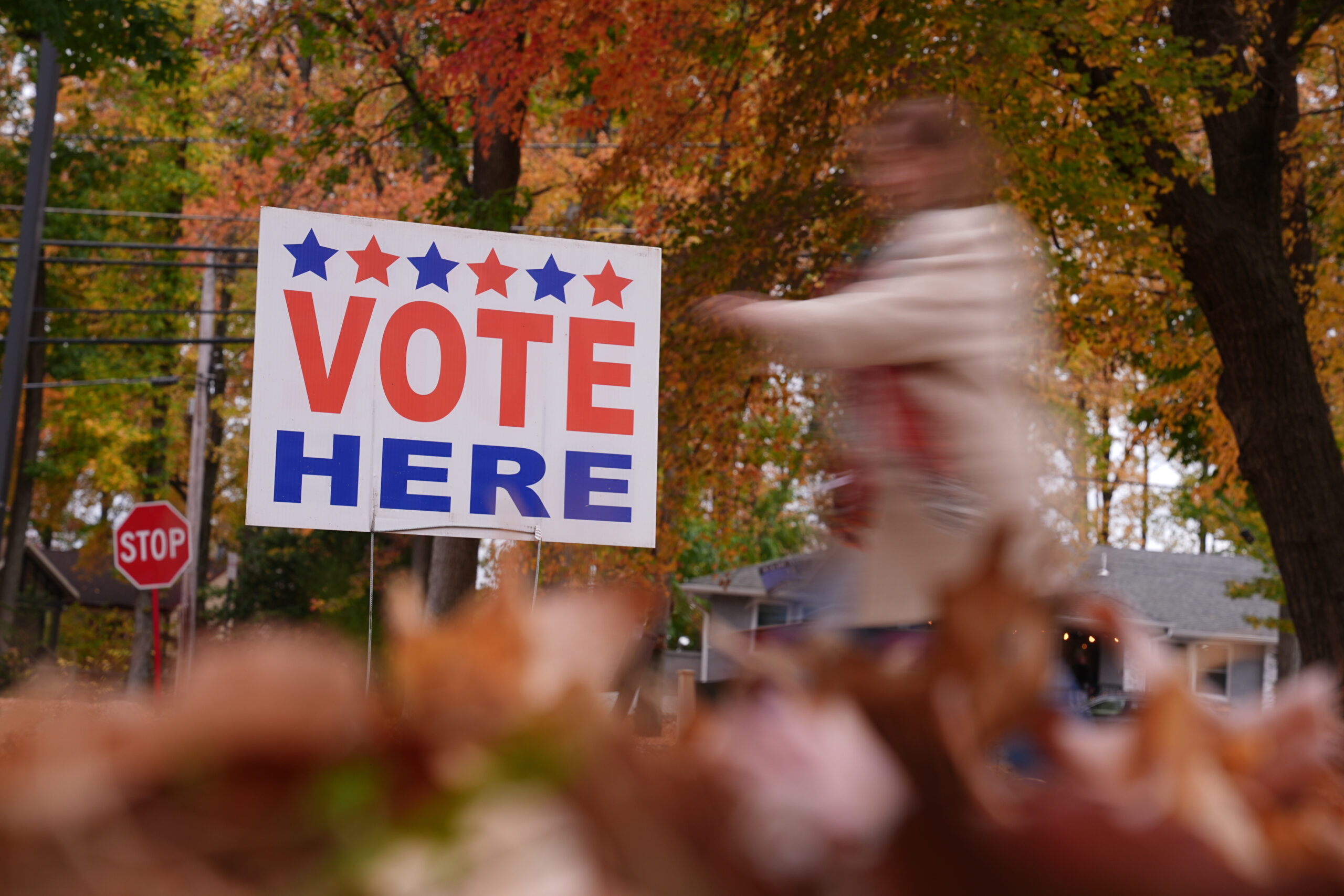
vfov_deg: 20.3
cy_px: 448
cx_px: 672
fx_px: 2501
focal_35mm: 67
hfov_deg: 30.1
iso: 125
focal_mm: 67
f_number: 8
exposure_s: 1/10
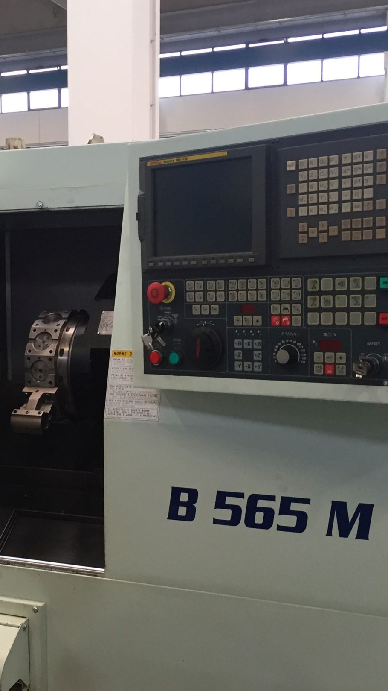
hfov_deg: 23.6
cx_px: 77
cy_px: 385
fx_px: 915
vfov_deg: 41.3
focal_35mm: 50
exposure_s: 1/30
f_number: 2.2
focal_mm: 4.15
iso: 40
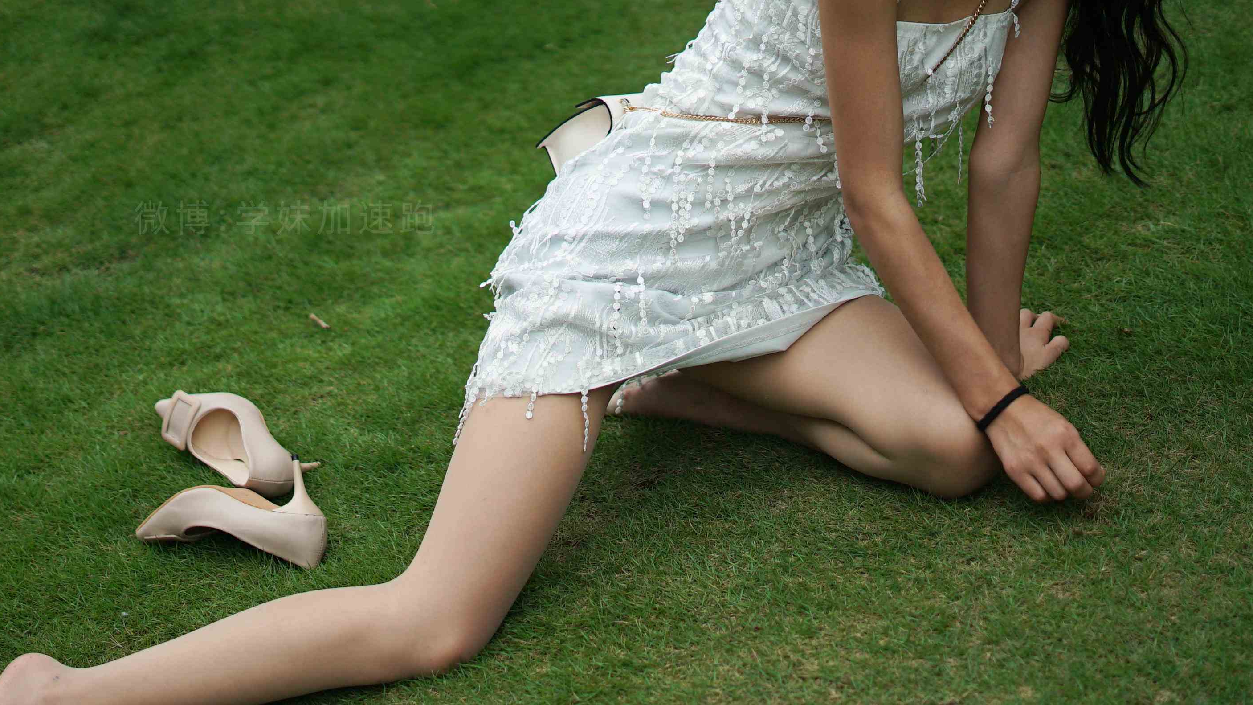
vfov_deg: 15.3
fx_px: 2625
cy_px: 274
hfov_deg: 26.8
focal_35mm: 79
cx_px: 555
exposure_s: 1/8000
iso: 250
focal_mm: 50
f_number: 1.8
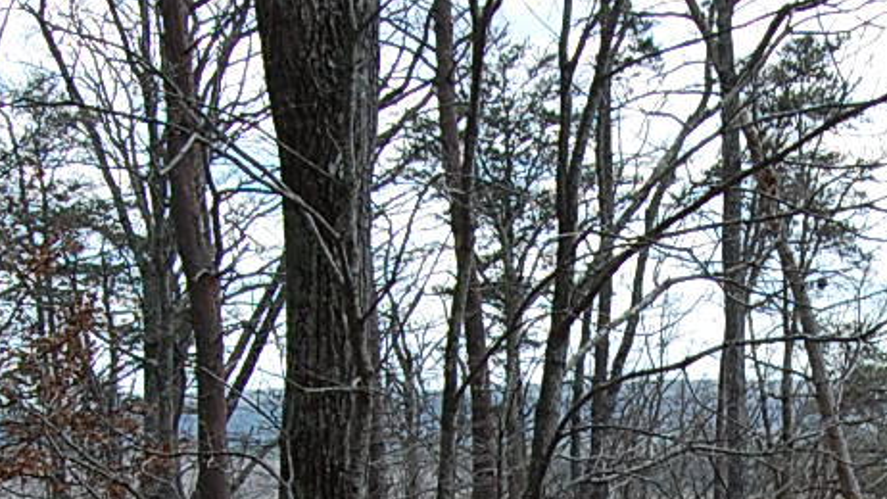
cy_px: 606
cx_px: 747
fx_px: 2164
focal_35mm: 92
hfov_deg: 22.7
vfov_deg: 12.8
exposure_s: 1/250
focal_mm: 18
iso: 200
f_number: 8
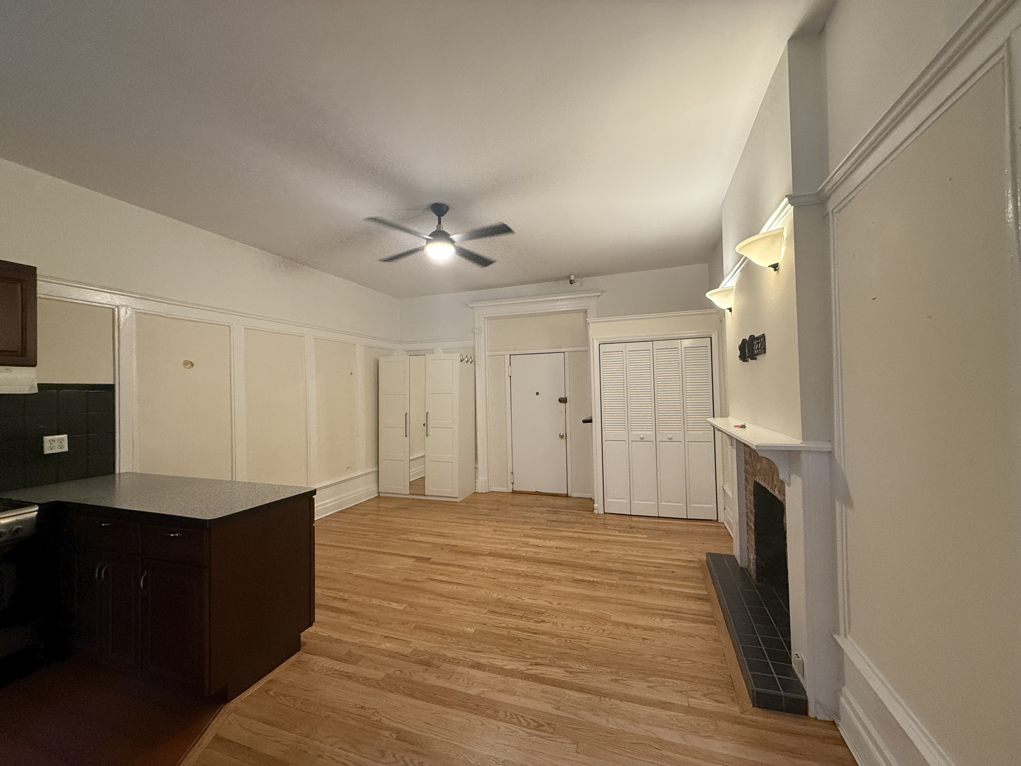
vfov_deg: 85.7
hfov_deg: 102.1
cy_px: 383
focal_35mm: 14
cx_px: 510
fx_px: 413
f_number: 2.2
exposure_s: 1/60
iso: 400
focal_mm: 2.22
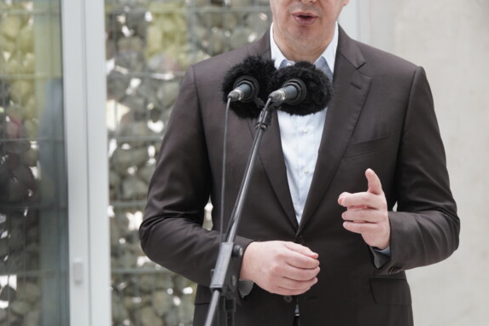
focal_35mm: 190
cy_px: 78
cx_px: 308
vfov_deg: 7.2
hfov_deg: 10.8
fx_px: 2581
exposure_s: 1/250
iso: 1000
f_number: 3.5
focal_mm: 121
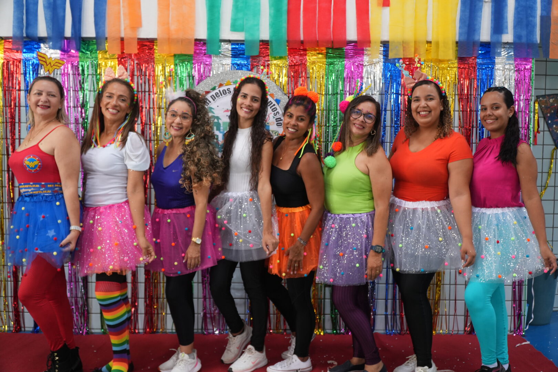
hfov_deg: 53.1
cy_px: 186
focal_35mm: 36
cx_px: 279
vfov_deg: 36.9
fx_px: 558
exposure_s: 1/125
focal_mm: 24
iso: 640
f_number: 4
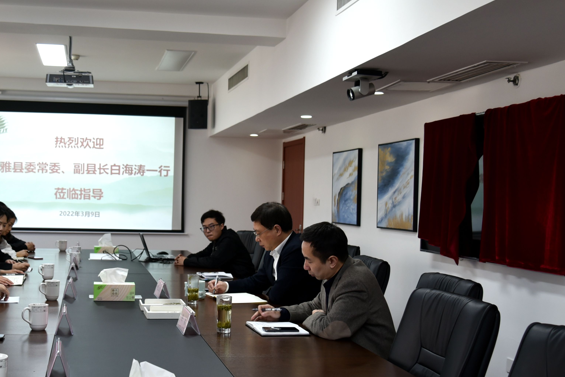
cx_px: 180
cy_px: 204
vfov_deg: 28.7
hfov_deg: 41.3
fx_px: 738
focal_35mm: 47
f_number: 3.5
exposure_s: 1/80
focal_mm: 24
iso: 400
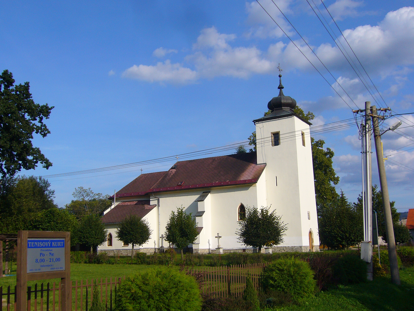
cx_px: 207
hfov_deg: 46.8
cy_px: 156
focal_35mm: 40
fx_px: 478
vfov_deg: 36.0
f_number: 6
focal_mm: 6.6
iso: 80
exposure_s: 1/500
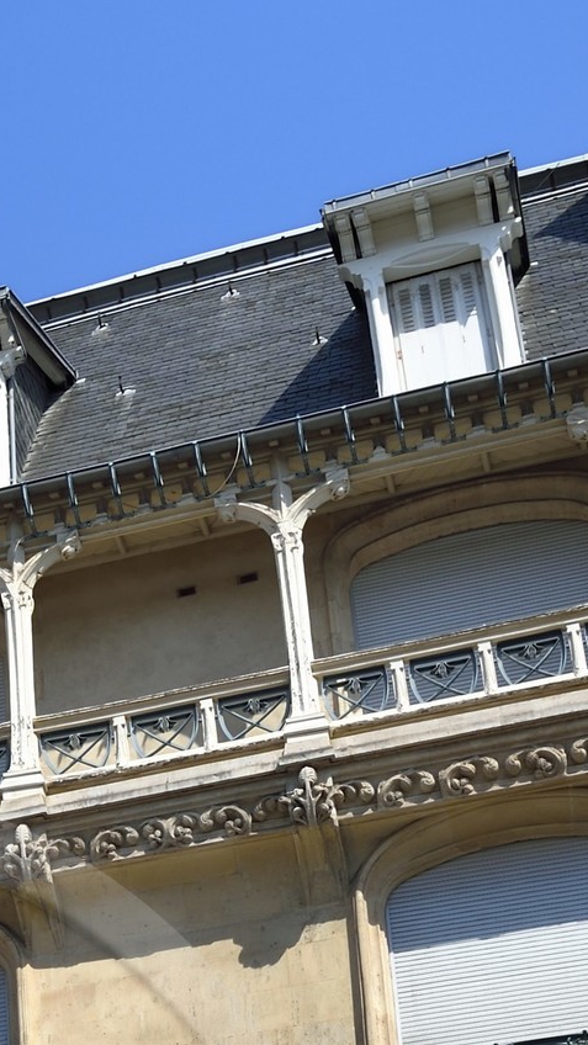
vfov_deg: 22.2
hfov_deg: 13.5
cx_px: -212
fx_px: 2384
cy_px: 1356
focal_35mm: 86
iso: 200
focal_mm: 29
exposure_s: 1/250
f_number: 14
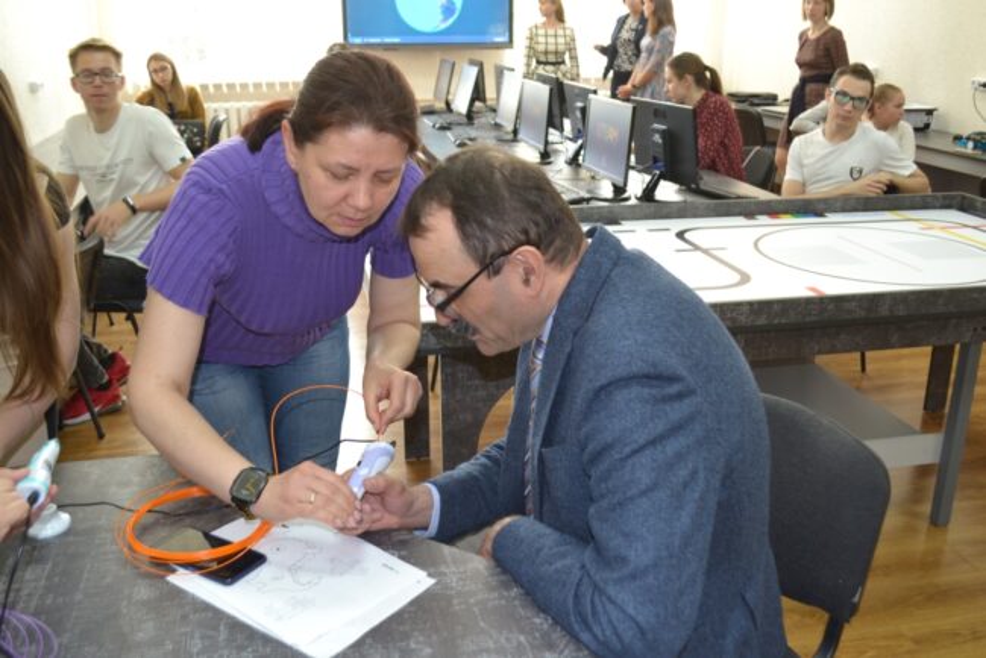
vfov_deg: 40.0
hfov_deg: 57.2
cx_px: 493
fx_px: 904
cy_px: 329
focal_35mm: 33
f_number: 4
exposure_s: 1/30
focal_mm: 22
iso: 450
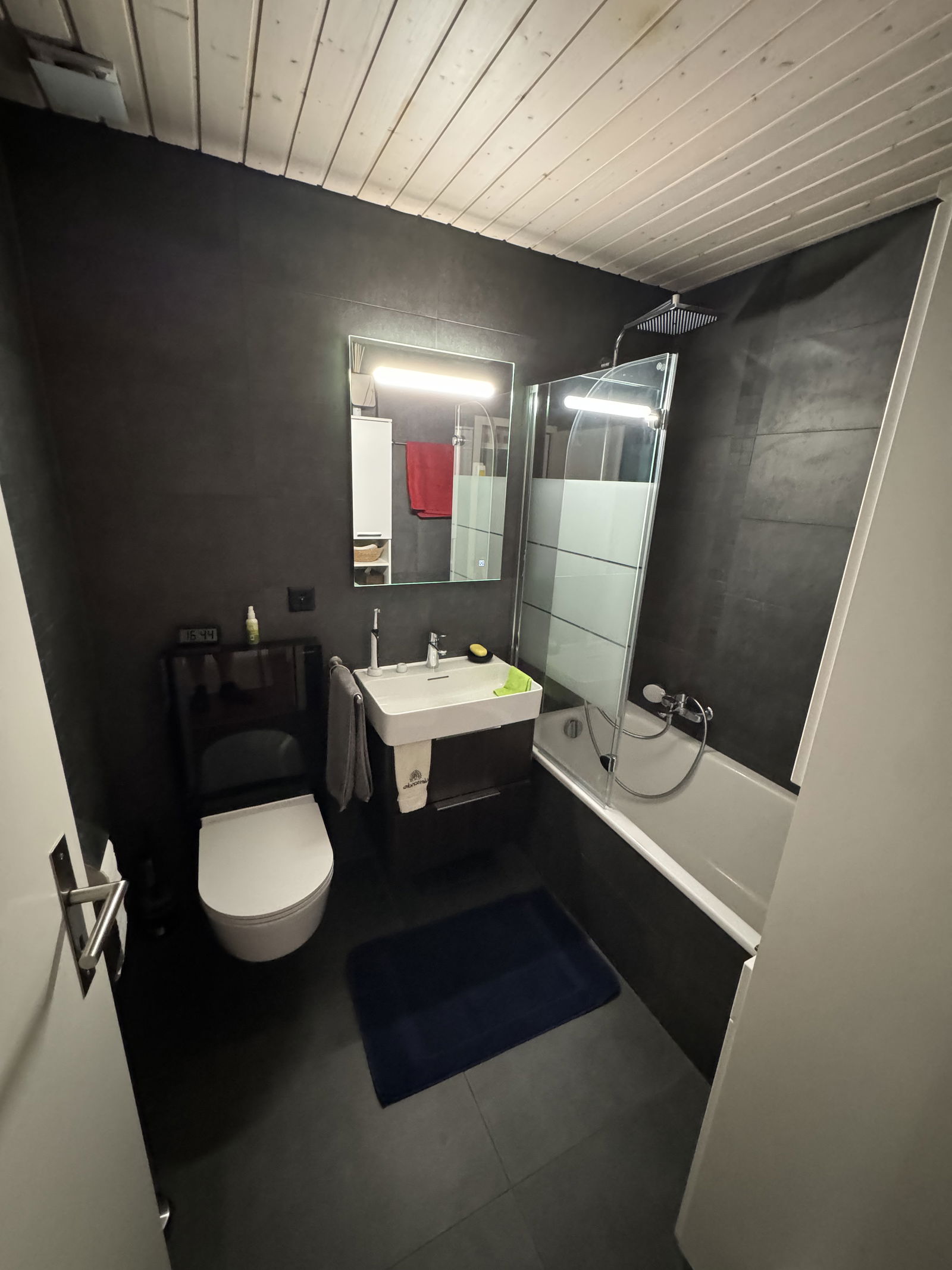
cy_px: 635
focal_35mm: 14
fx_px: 513
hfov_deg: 85.7
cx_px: 476
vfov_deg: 102.1
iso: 1250
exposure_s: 1/50
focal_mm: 2.22
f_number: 2.2
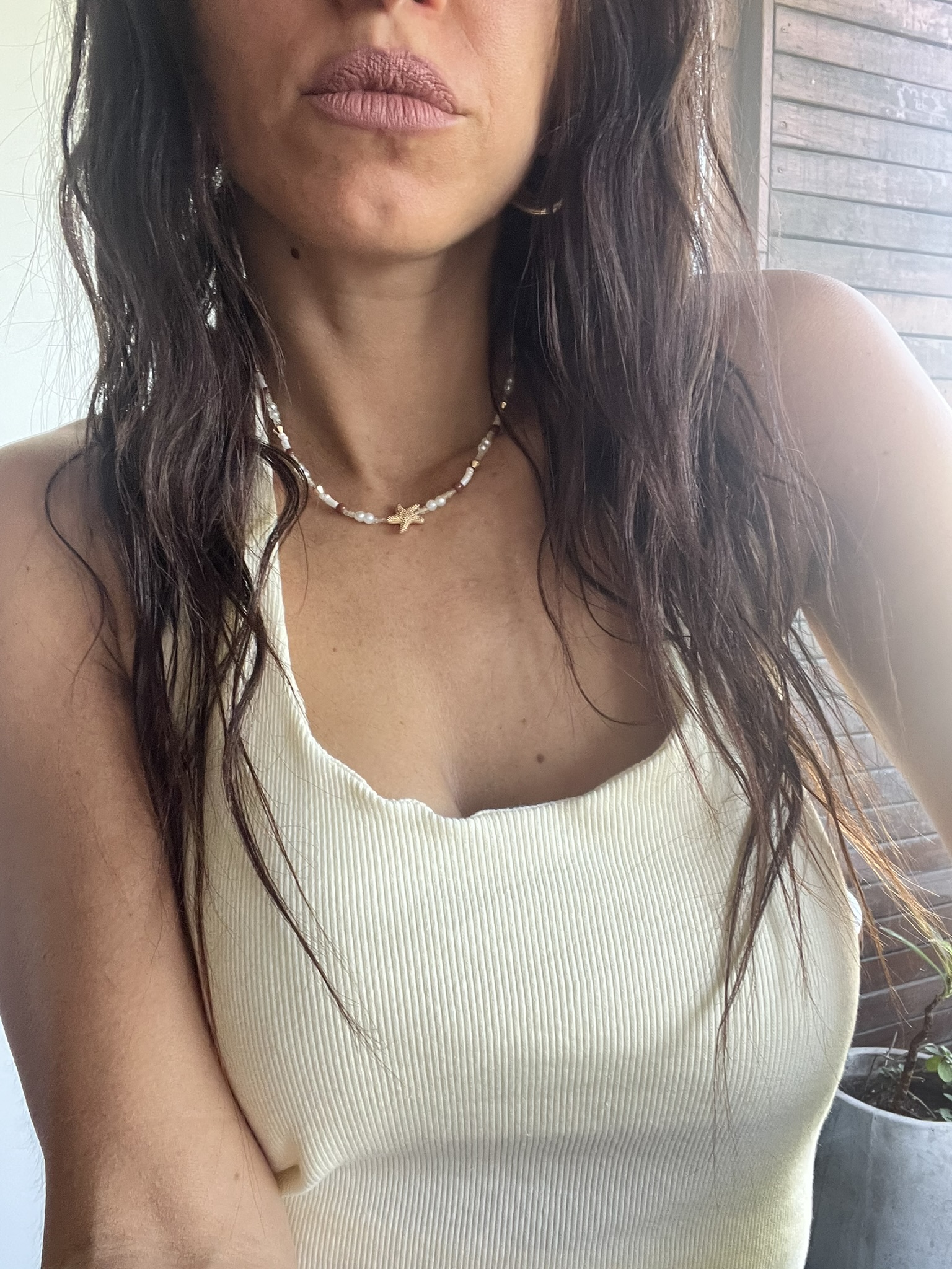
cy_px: 634
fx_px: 1100
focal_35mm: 30
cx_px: 476
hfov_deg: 46.8
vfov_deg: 60.0
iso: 160
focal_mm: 2.71
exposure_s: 1/60
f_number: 2.2
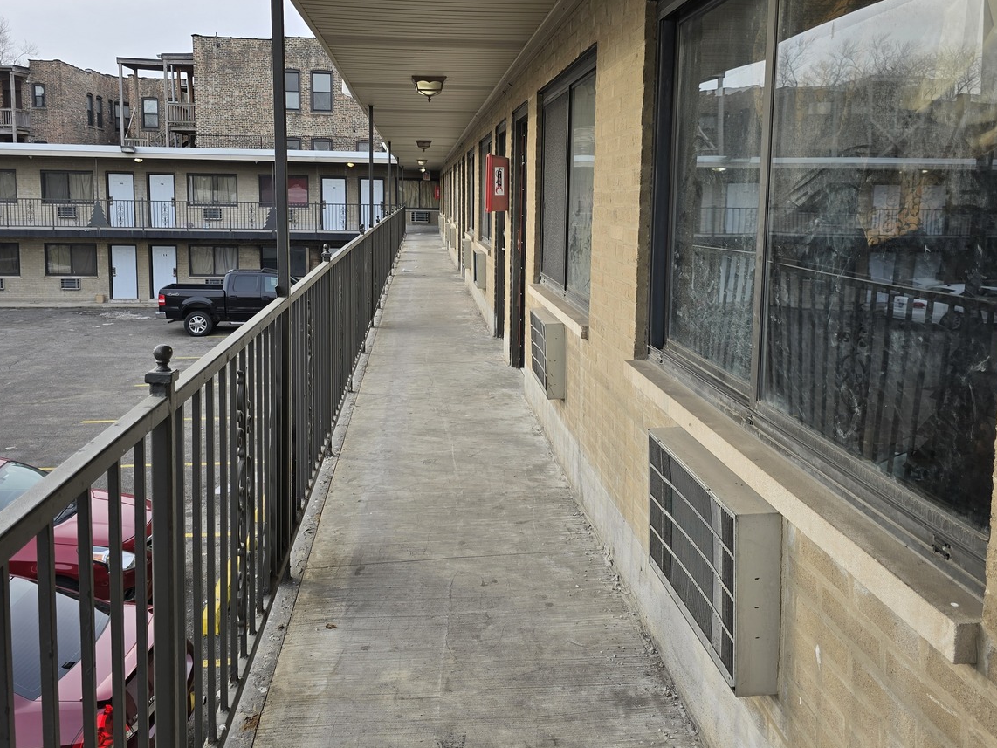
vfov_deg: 48.0
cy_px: 301
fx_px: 835
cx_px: 505
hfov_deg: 61.6
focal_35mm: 29
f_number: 1.7
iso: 12
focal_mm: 6.3
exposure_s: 1/230
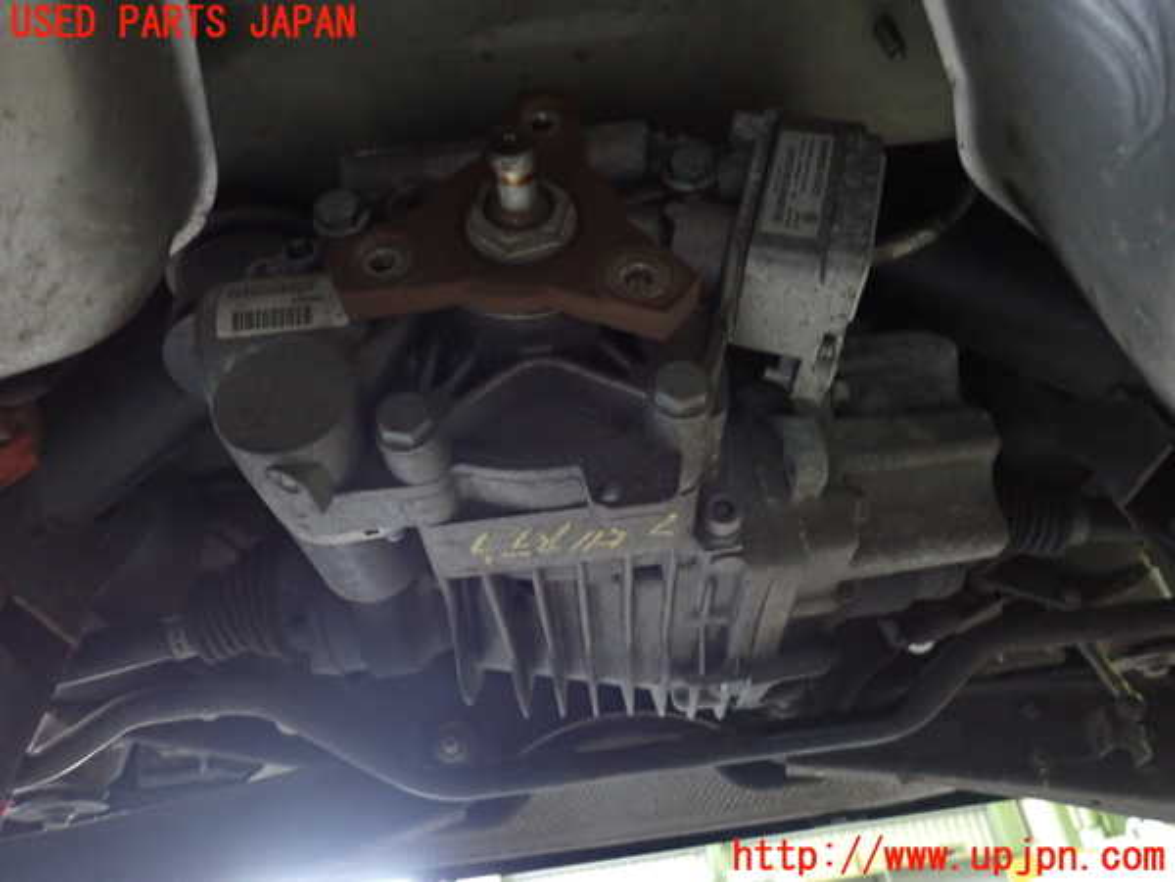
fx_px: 849
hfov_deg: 69.4
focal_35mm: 25
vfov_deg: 54.9
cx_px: 588
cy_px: 441
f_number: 2
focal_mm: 4.5
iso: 800
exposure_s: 1/25
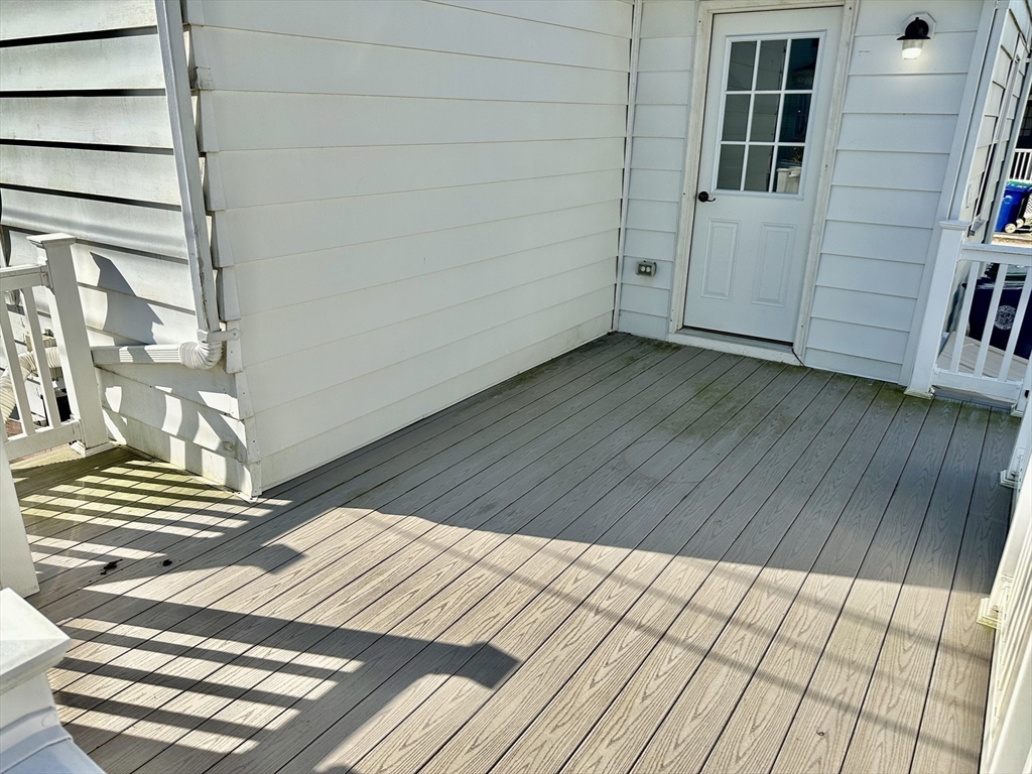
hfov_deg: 71.6
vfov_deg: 56.8
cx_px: 516
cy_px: 387
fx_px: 716
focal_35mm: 24
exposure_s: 1/3861
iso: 80
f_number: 1.78
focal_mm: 6.86
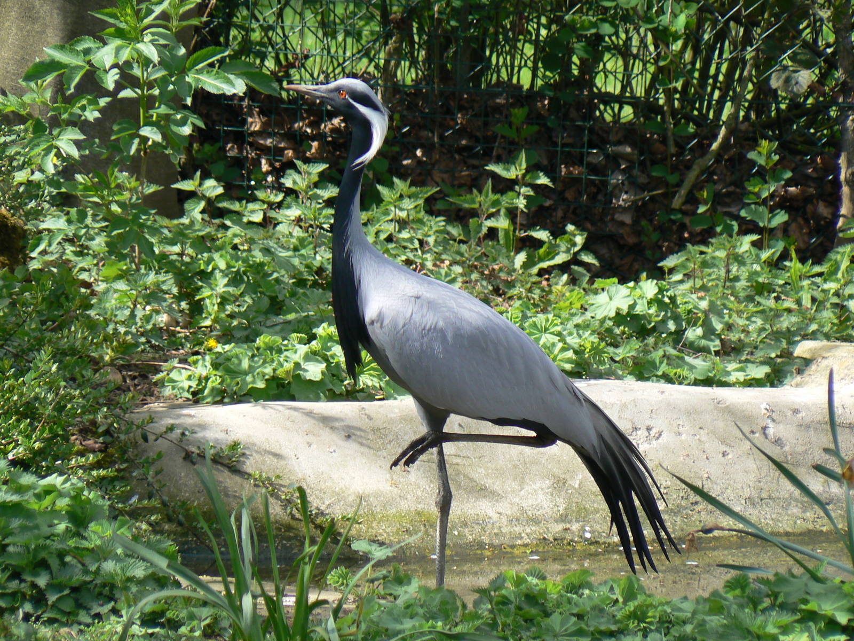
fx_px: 9696
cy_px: 320
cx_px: 427
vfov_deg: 3.8
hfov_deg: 5.0
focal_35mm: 393
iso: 80
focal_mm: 65.4
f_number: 5.6
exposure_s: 1/160
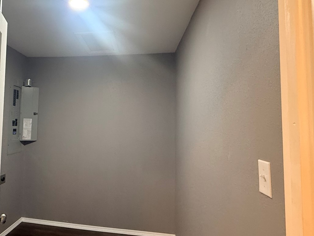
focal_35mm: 26
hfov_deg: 65.0
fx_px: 236
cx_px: 98
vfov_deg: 53.0
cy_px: 107
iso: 500
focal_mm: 2.22
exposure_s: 1/60
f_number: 2.2
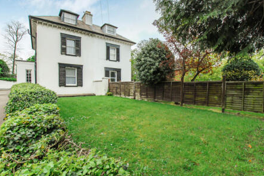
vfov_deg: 73.7
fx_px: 117
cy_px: 86
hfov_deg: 96.7
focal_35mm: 16
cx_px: 137
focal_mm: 10
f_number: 5.6
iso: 400
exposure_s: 1/640
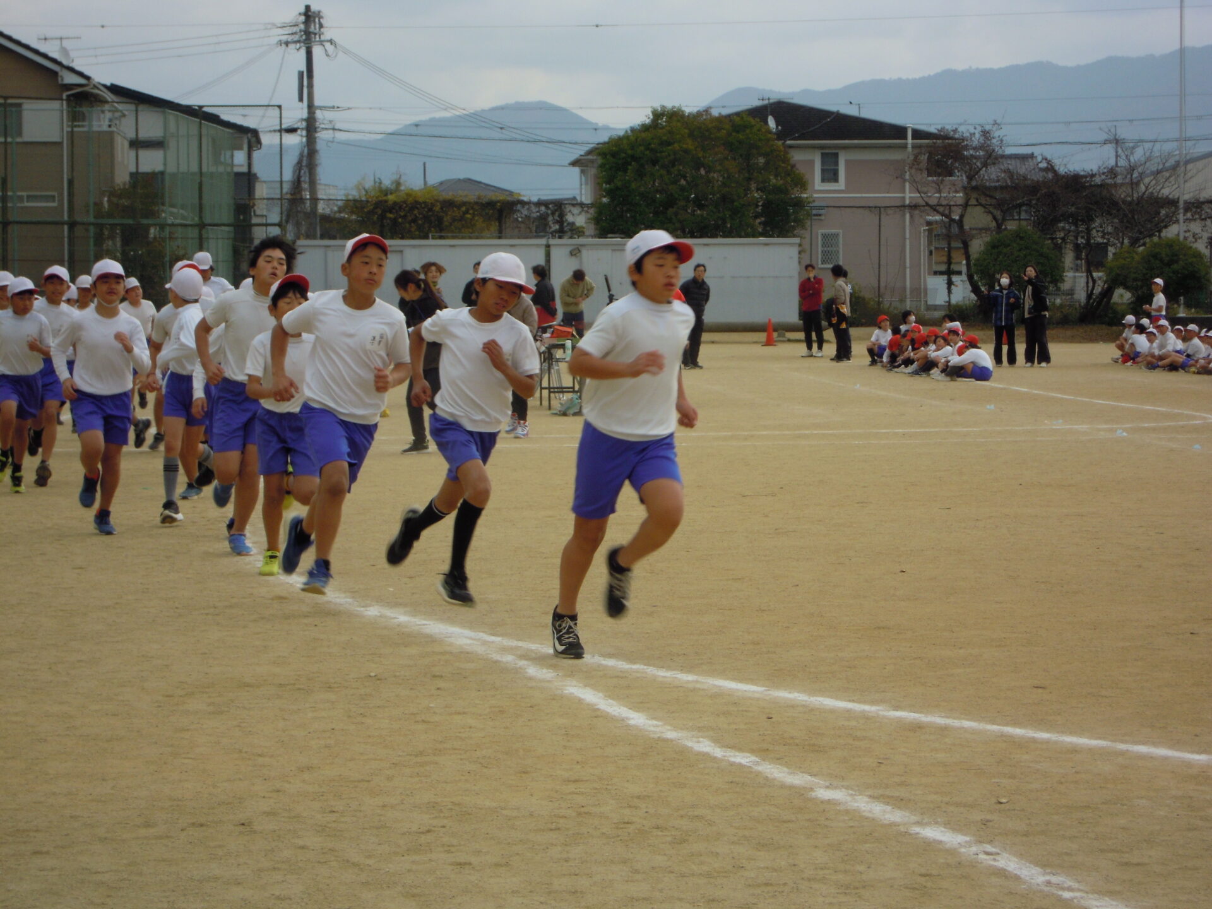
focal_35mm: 113
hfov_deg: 17.4
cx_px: 606
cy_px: 454
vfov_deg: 13.1
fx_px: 3956
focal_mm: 20.3
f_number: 5.9
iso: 100
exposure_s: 1/160
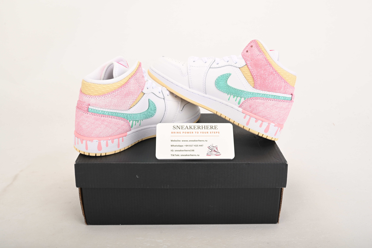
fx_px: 372
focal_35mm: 36
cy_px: 124
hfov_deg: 53.1
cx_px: 186
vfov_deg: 36.9
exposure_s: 1/200
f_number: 11
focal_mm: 36
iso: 100
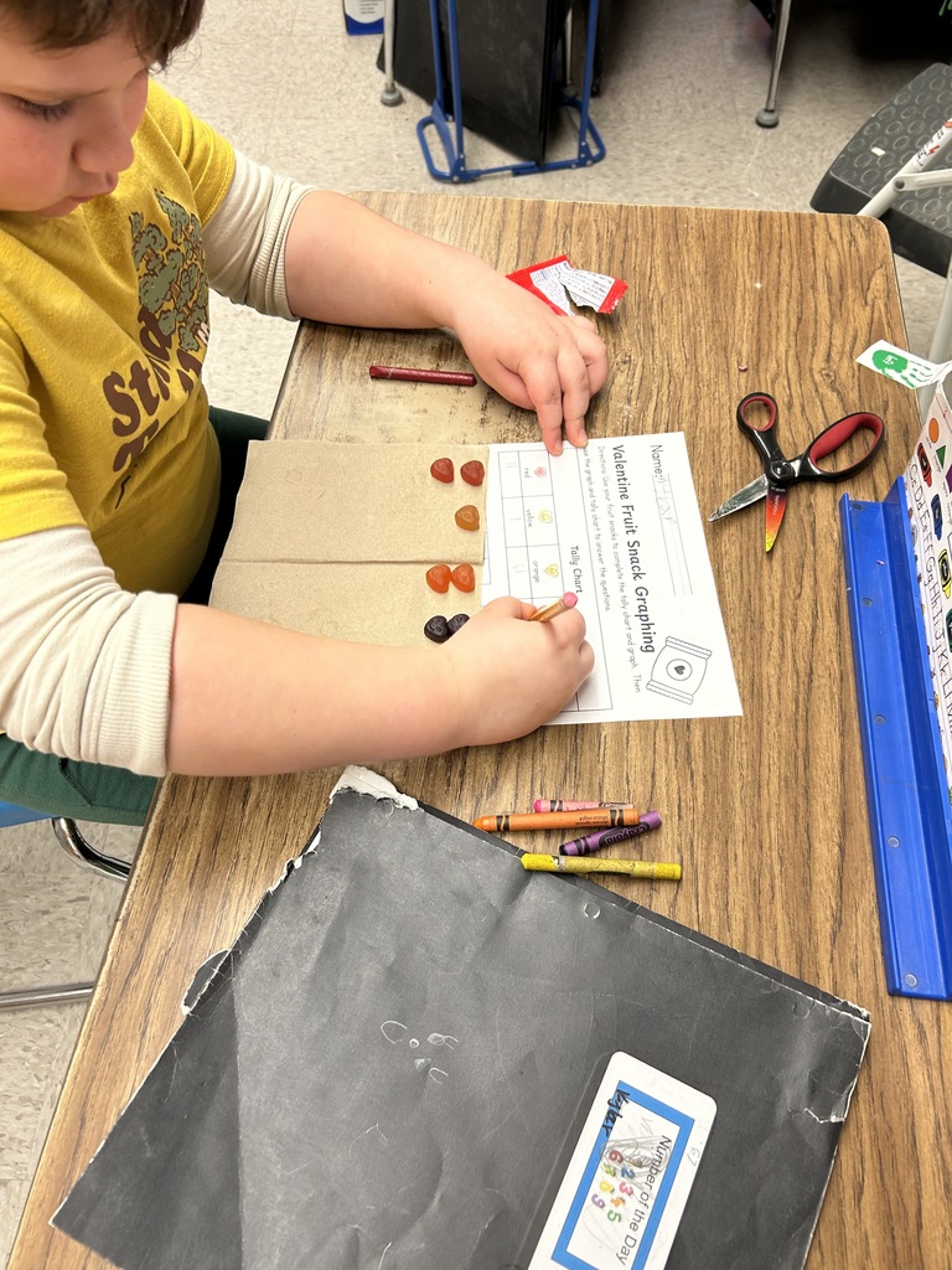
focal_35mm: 26
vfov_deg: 67.3
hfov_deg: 53.1
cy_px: 635
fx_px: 953
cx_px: 476
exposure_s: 1/60
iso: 80
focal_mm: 5.7
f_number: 1.5
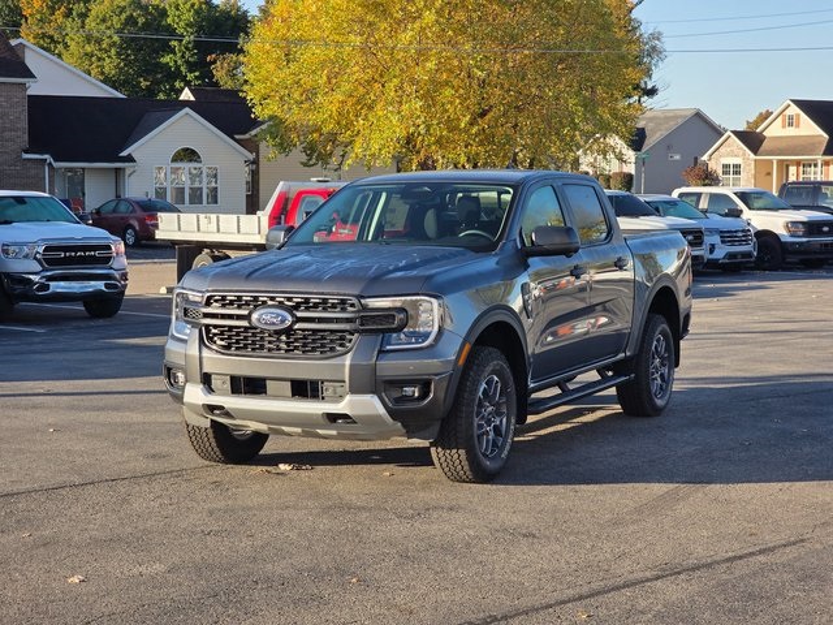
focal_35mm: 69
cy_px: 312
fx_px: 1660
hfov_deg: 28.2
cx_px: 416
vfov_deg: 21.3
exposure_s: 1/994
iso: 50
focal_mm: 7.9
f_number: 2.4
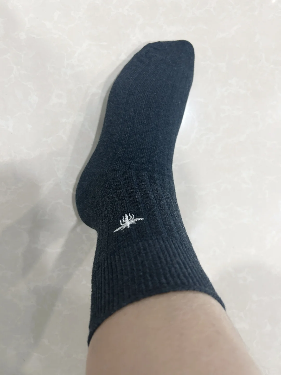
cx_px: 140
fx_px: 281
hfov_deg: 53.1
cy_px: 188
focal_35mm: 26
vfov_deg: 67.3
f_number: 1.5
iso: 250
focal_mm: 5.7
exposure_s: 1/50
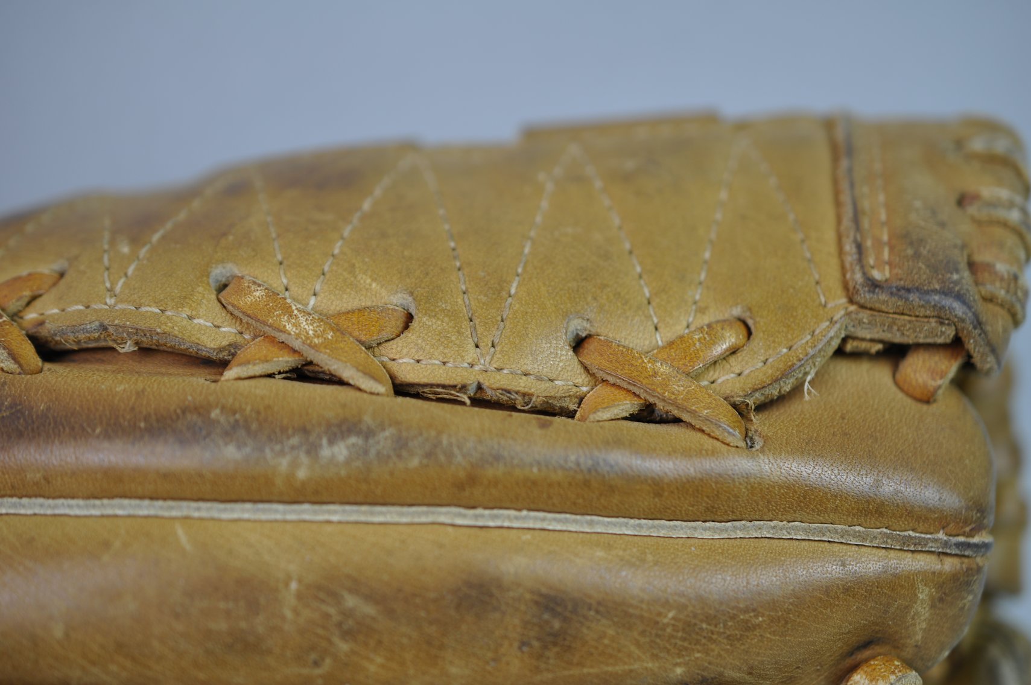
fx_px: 1716
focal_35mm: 60
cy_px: 342
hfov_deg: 33.4
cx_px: 516
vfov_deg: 22.6
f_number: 3.2
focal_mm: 40
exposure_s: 1/30
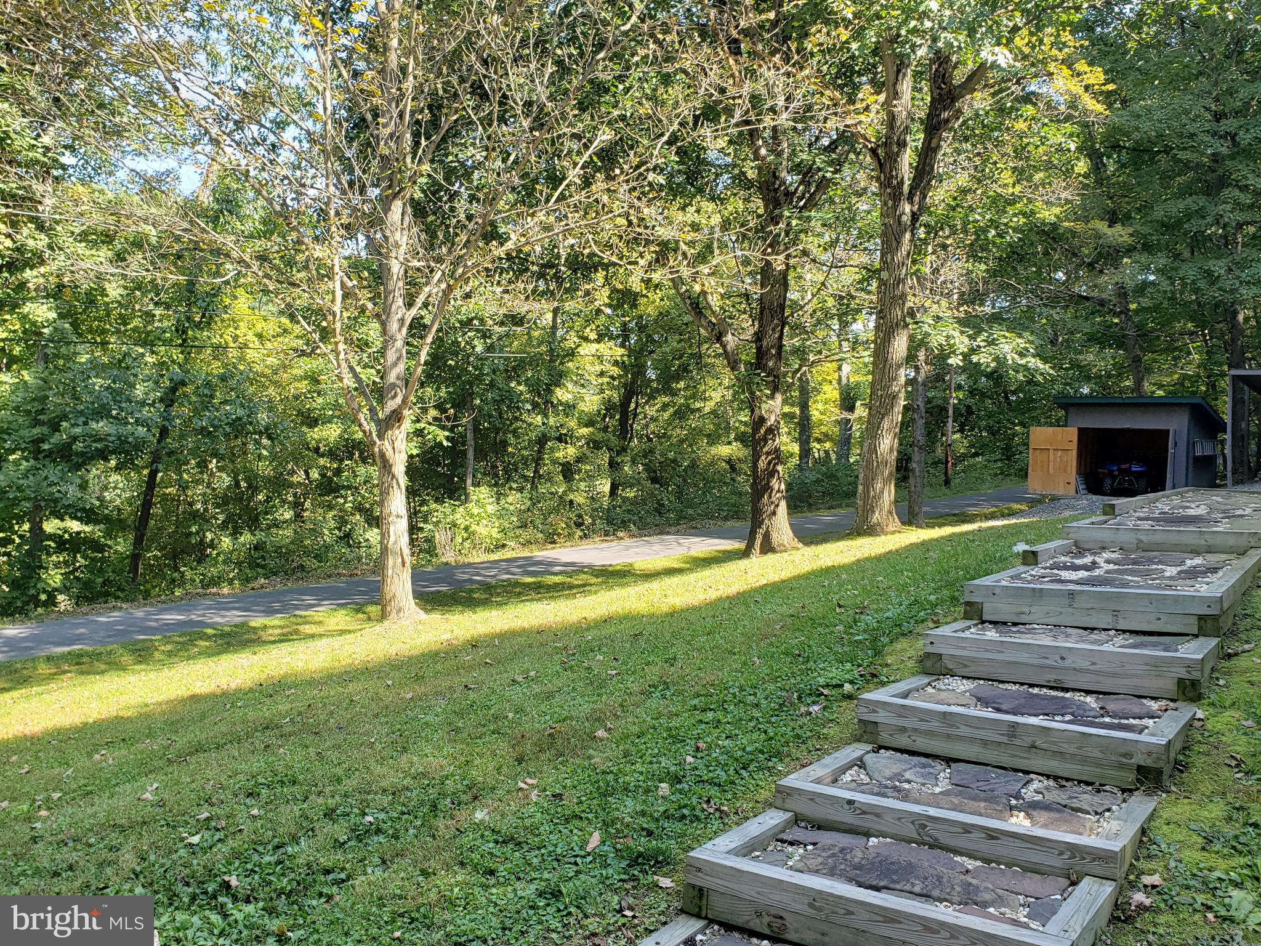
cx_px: 630
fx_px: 947
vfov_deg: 53.1
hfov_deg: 67.3
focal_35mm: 26
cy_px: 473
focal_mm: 4.3
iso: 50
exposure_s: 1/168
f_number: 2.4
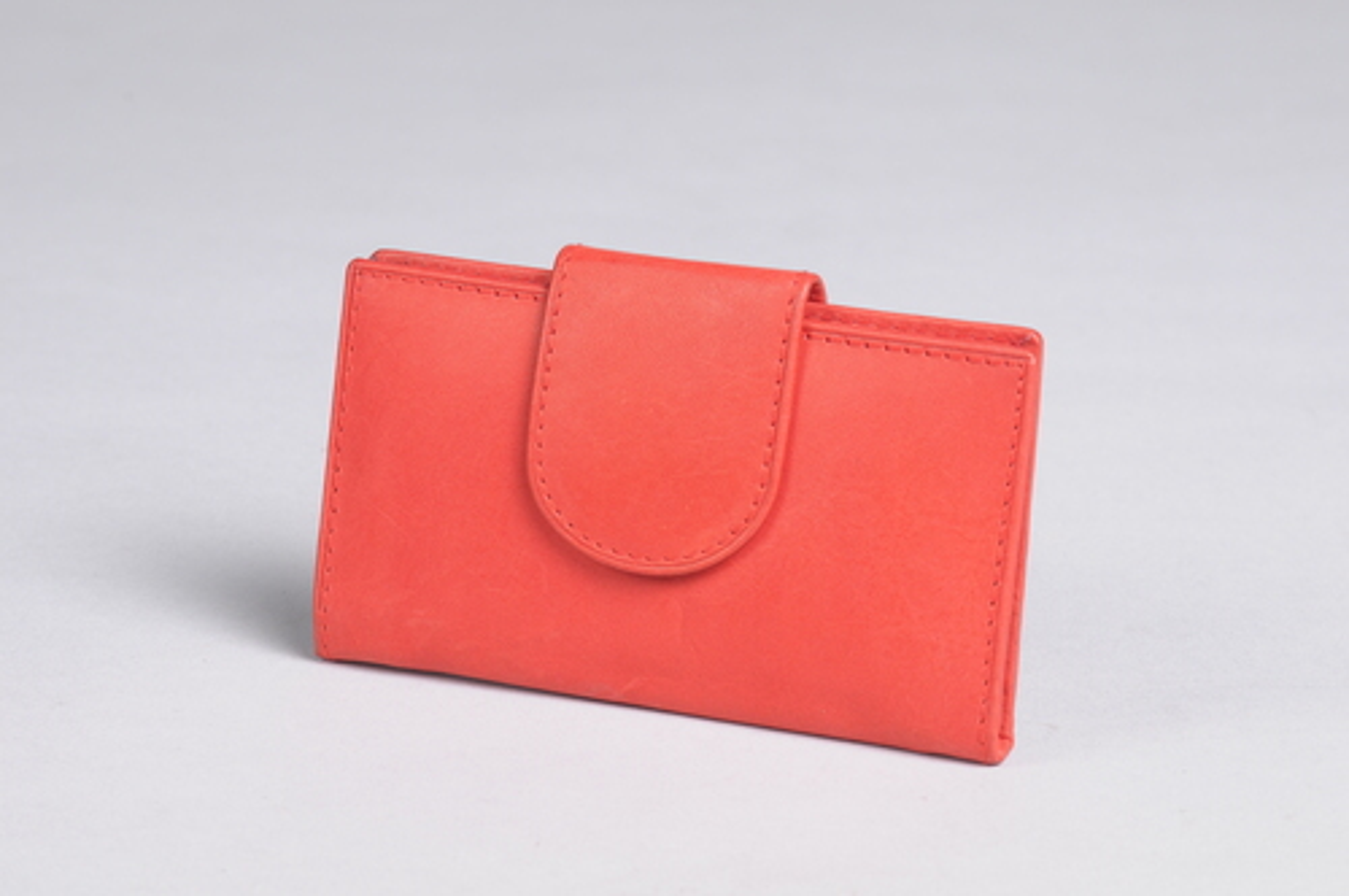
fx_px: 6736
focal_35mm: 180
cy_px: 448
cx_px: 674
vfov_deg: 7.6
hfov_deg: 11.4
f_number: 14
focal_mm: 120
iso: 200
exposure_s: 1/125
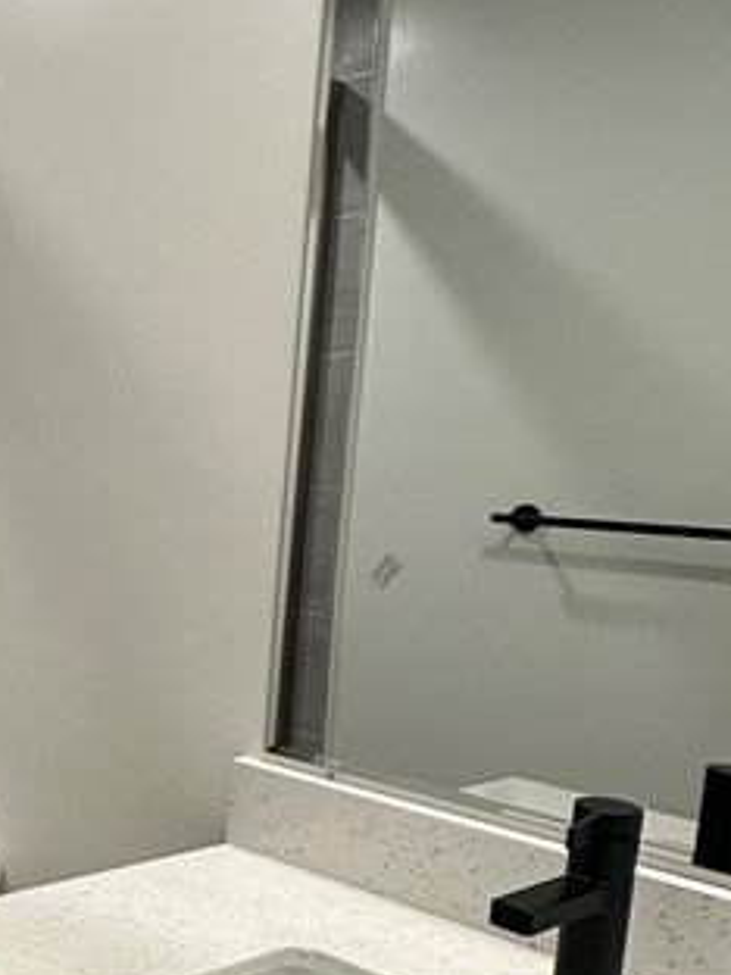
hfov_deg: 26.4
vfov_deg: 40.9
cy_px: 619
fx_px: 1295
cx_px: -241
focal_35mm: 46
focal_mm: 2.22
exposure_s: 1/120
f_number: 2.2
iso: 200
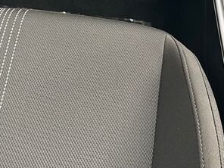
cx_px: 79
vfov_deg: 15.7
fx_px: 537
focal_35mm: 83
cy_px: -113
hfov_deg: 23.5
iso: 200
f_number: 1.78
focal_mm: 6.86
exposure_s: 1/121
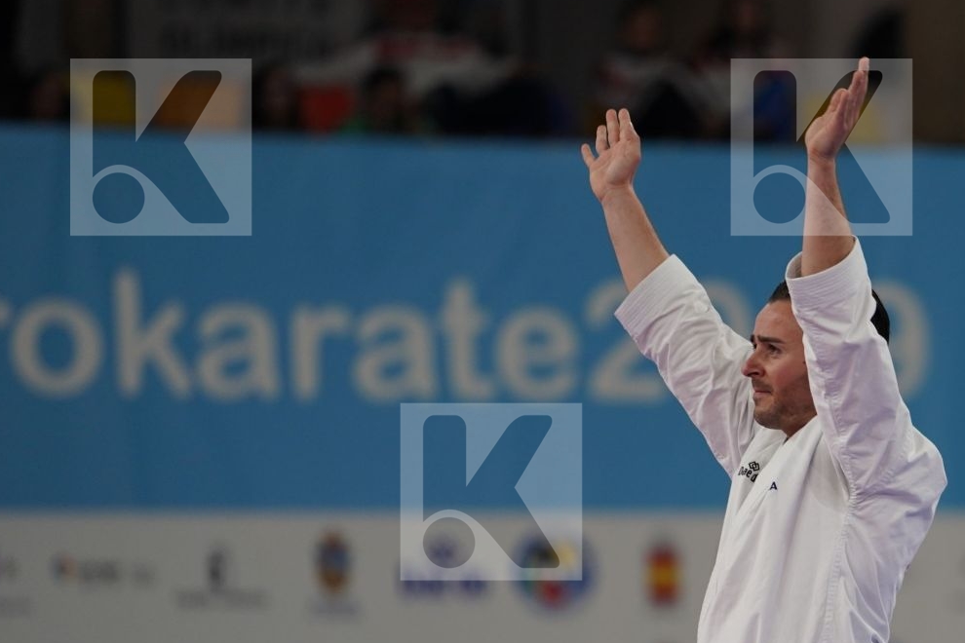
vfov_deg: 3.8
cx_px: 822
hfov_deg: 5.7
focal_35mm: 360
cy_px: 492
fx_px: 9649
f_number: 2.8
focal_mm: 198
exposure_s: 1/500
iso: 800
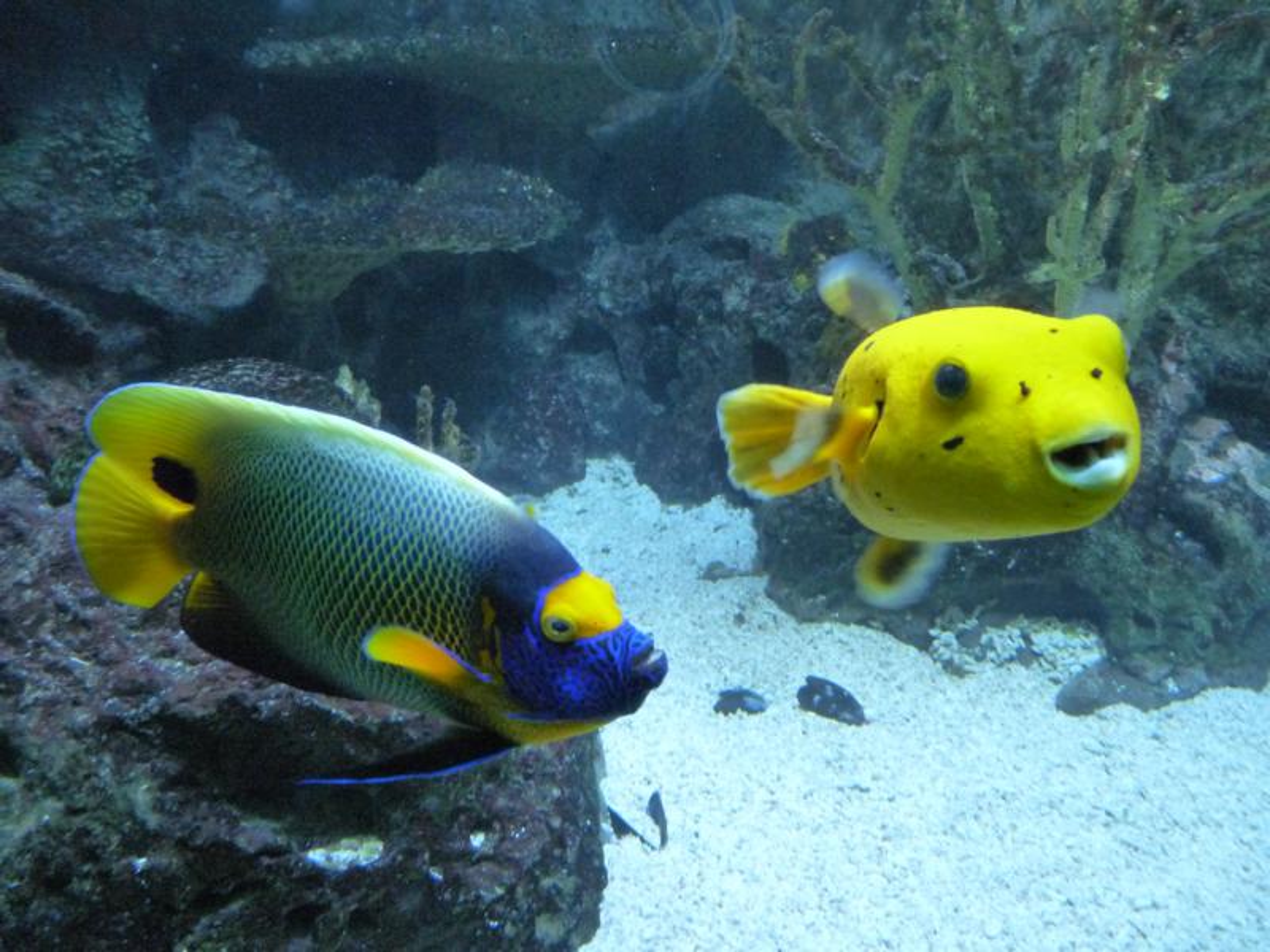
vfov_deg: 51.4
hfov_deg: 65.3
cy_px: 476
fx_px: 991
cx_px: 635
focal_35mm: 27
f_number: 2.8
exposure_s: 1/40
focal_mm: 4.8
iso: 800
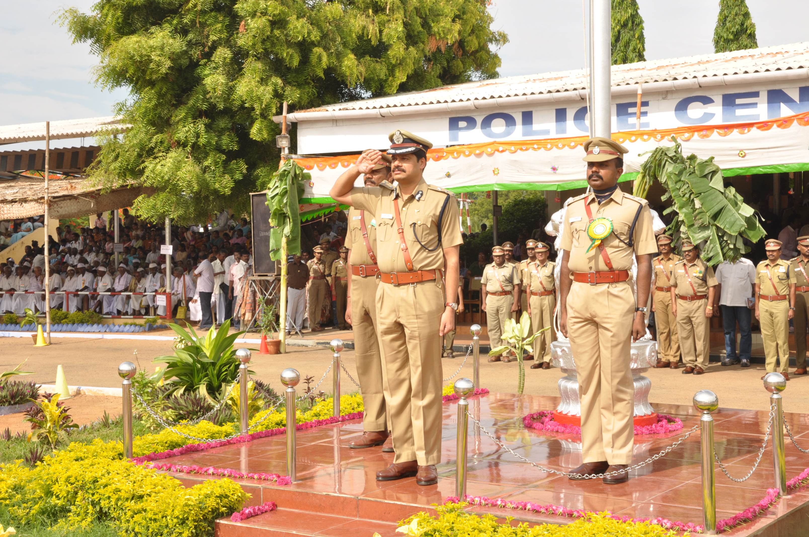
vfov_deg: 25.7
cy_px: 268
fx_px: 1178
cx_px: 404
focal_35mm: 52
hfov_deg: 37.9
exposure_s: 1/125
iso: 200
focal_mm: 35
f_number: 13
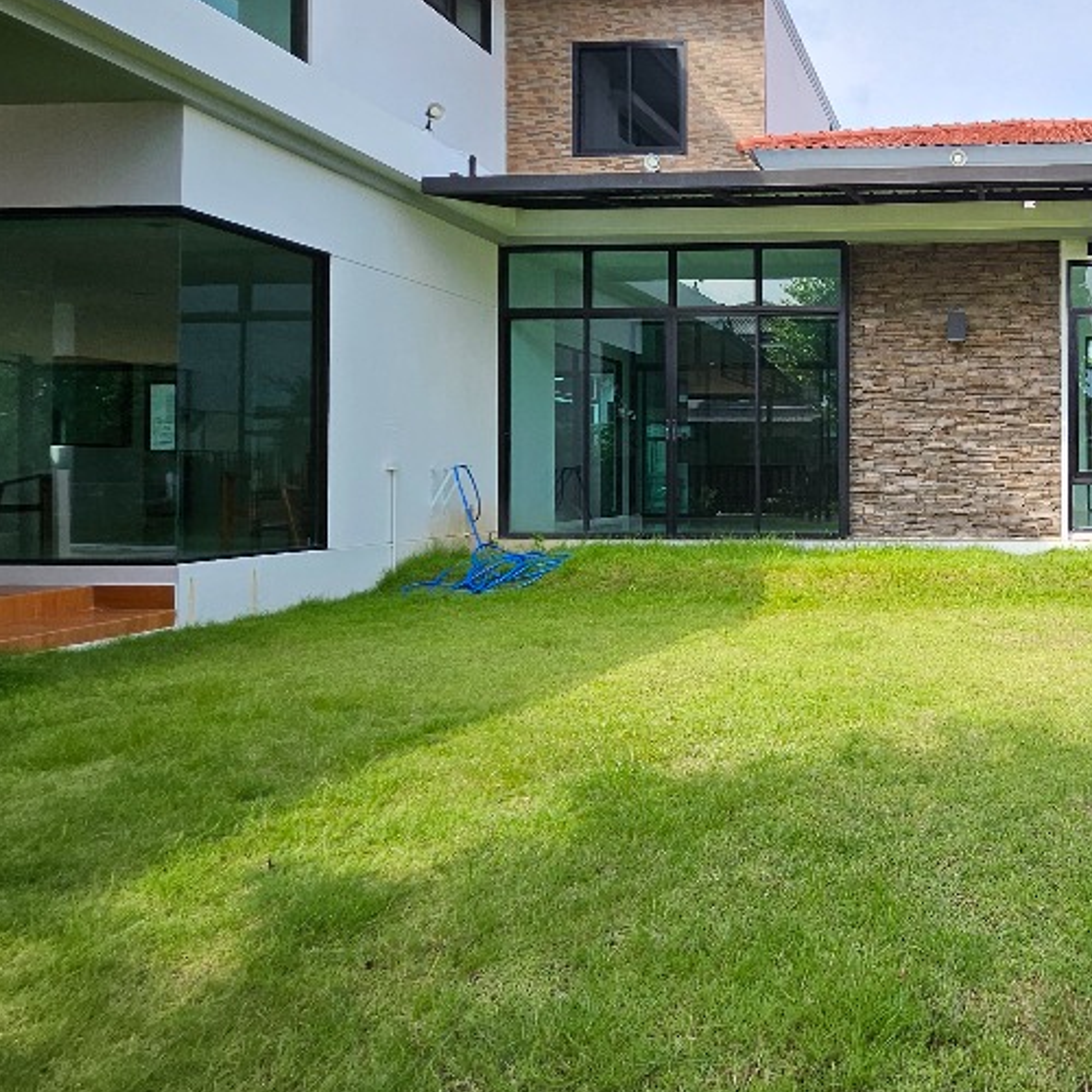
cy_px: 461
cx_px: 978
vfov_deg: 66.9
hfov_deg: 57.9
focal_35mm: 23
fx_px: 821
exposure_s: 1/544
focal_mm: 1.74
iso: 32
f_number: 2.2
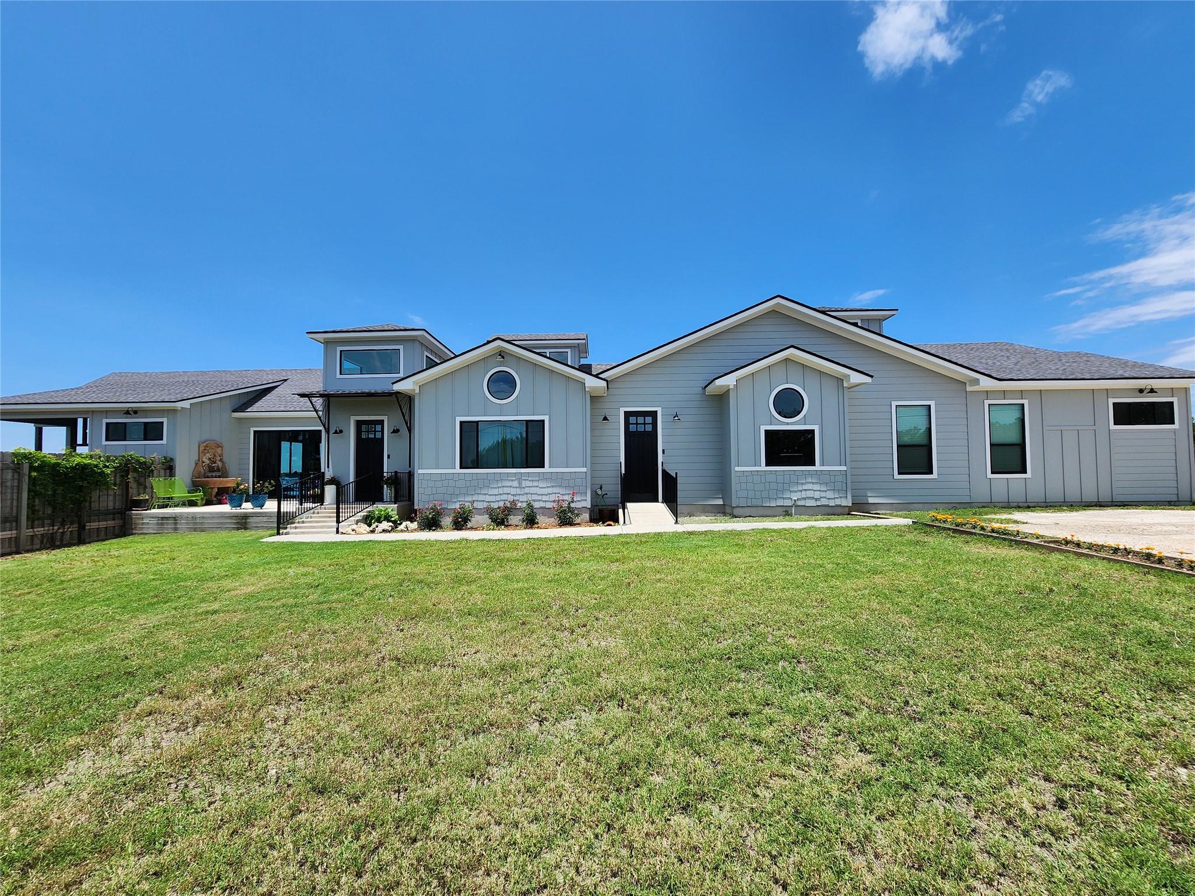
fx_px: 449
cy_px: 448
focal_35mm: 13
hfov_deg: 106.2
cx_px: 598
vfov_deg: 89.9
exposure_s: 1/2234
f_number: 2.2
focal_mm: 2.2
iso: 50
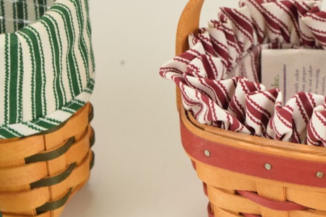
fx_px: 1558
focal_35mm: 172
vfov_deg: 8.0
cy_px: 78
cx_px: 292
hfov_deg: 11.9
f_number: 5.6
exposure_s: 1/125
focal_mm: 55
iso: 800
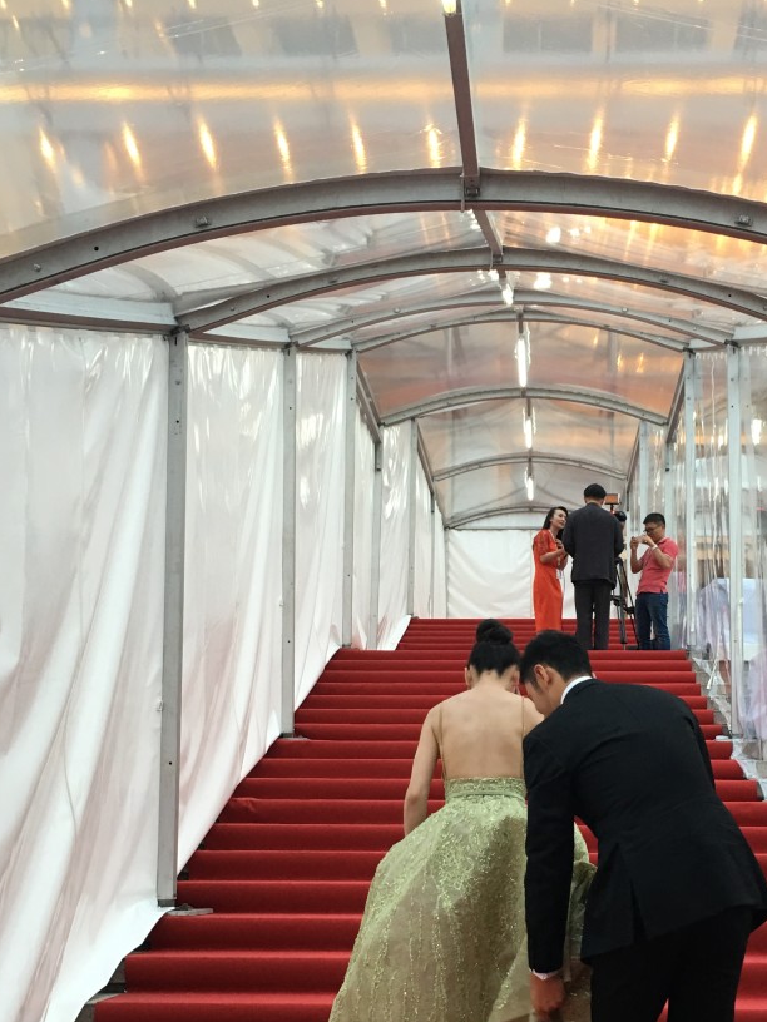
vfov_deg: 41.5
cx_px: 524
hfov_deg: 31.9
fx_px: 1329
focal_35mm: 45
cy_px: 684
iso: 50
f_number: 2.2
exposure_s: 1/33
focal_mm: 4.15
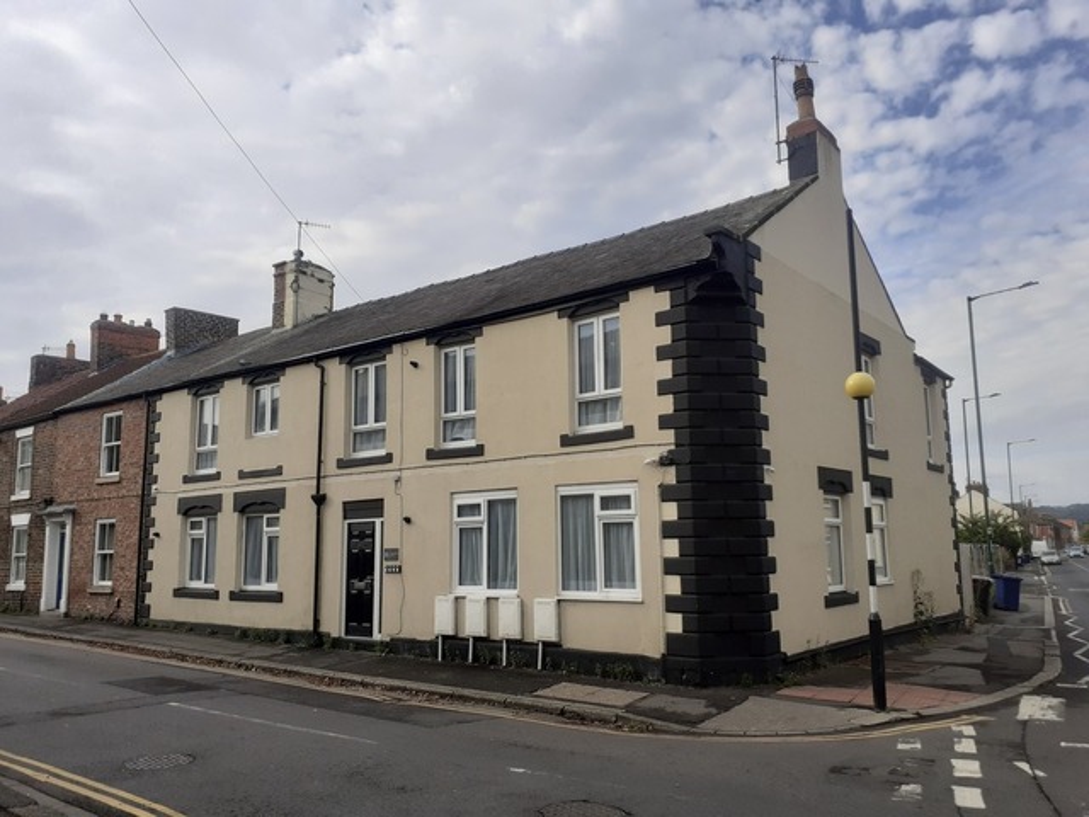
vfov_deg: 51.4
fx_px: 849
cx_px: 544
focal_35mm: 27
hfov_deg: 65.3
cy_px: 408
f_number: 1.9
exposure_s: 1/1529
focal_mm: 3.6
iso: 40
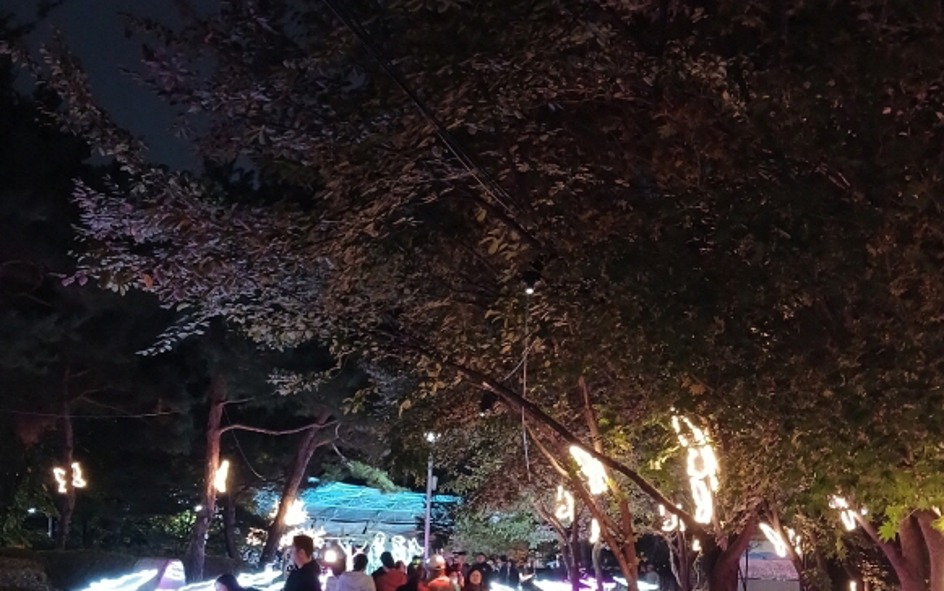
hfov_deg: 50.4
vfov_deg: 31.4
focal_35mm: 39
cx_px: 468
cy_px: 520
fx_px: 1004
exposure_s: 1/20
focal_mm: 4
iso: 640
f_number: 1.8
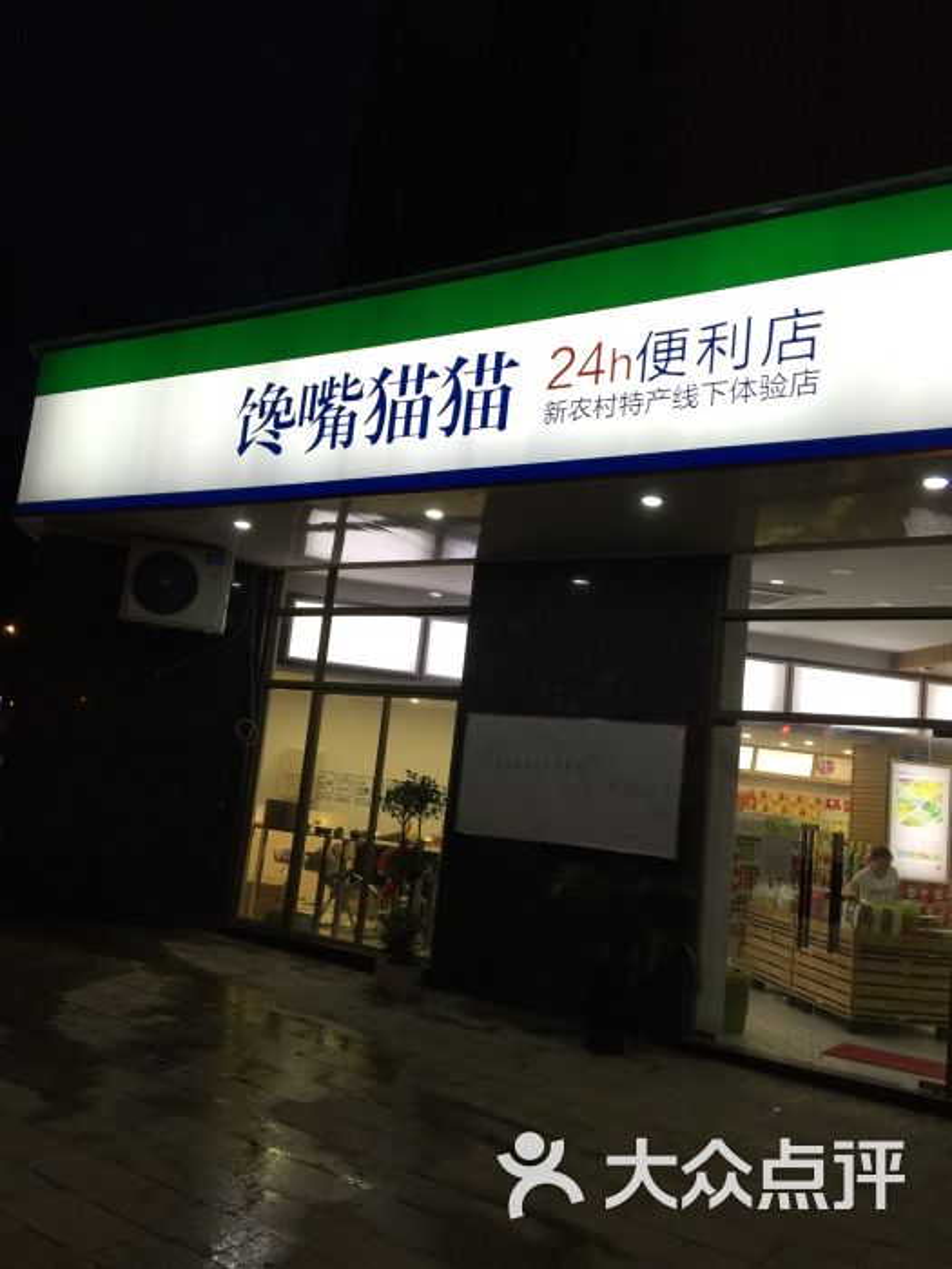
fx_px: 1063
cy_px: 634
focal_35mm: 29
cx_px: 476
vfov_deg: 61.7
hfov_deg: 48.2
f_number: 2.2
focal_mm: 4.15
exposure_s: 1/33
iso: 50
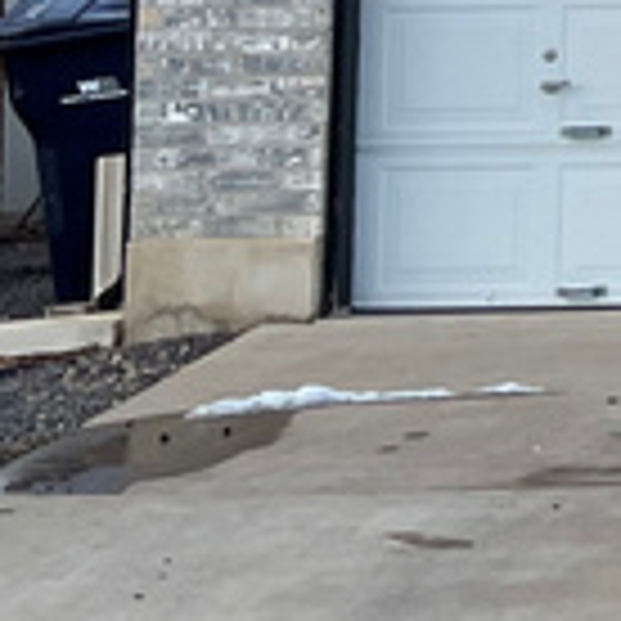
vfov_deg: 9.9
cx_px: 1570
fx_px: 3471
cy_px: -342
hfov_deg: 9.0
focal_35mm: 171
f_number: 1.5
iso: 50
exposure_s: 1/1597
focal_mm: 5.7
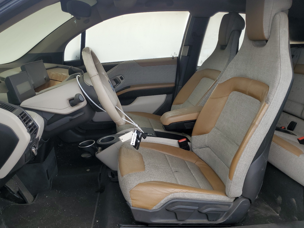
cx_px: 147
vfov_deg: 51.4
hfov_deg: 65.3
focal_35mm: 27
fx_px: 237
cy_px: 115
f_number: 1.5
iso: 50
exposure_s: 1/370
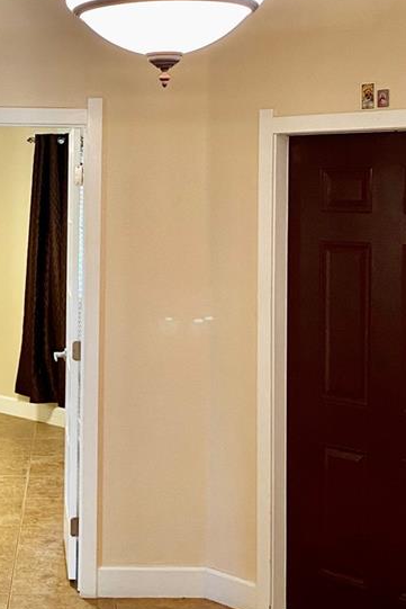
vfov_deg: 33.3
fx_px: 1014
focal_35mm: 60
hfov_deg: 22.4
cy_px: 244
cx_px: 87
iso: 200
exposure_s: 1/60
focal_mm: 4.25
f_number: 1.8
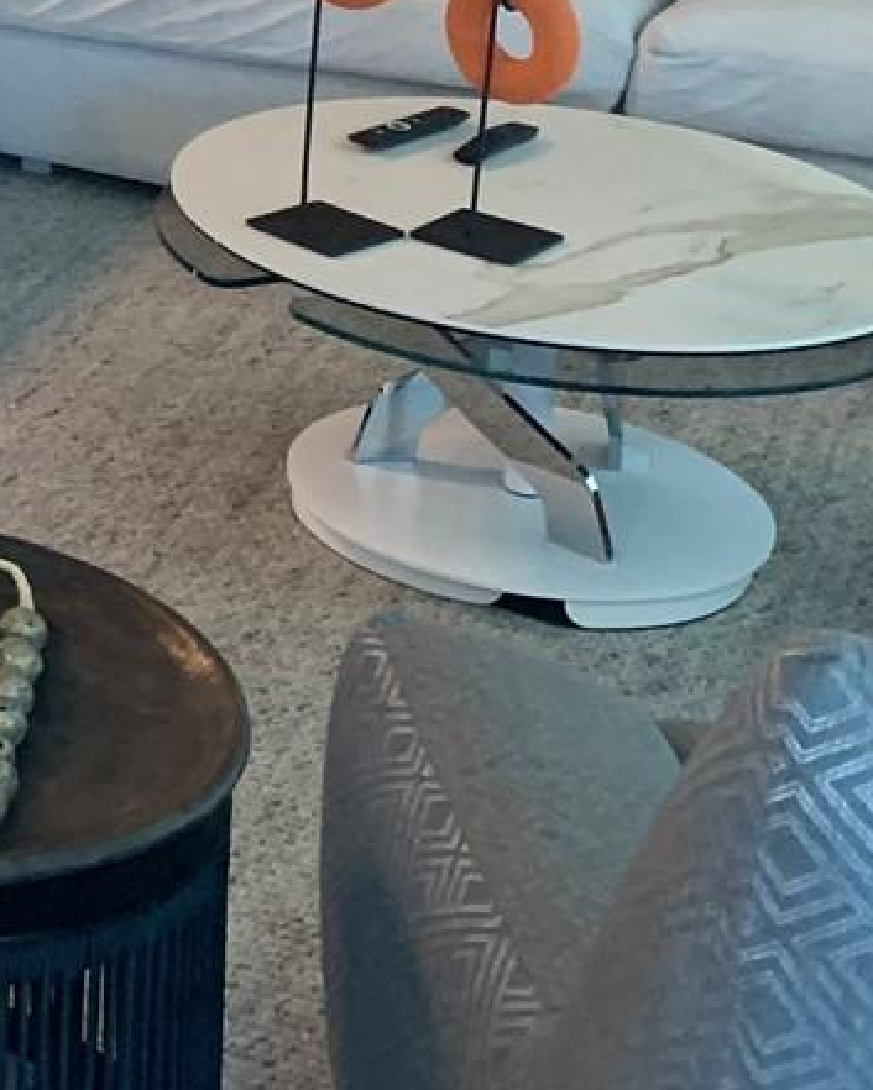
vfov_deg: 19.0
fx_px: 2970
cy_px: -383
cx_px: -579
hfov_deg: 15.0
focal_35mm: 92
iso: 250
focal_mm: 4.25
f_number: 1.8
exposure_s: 1/60
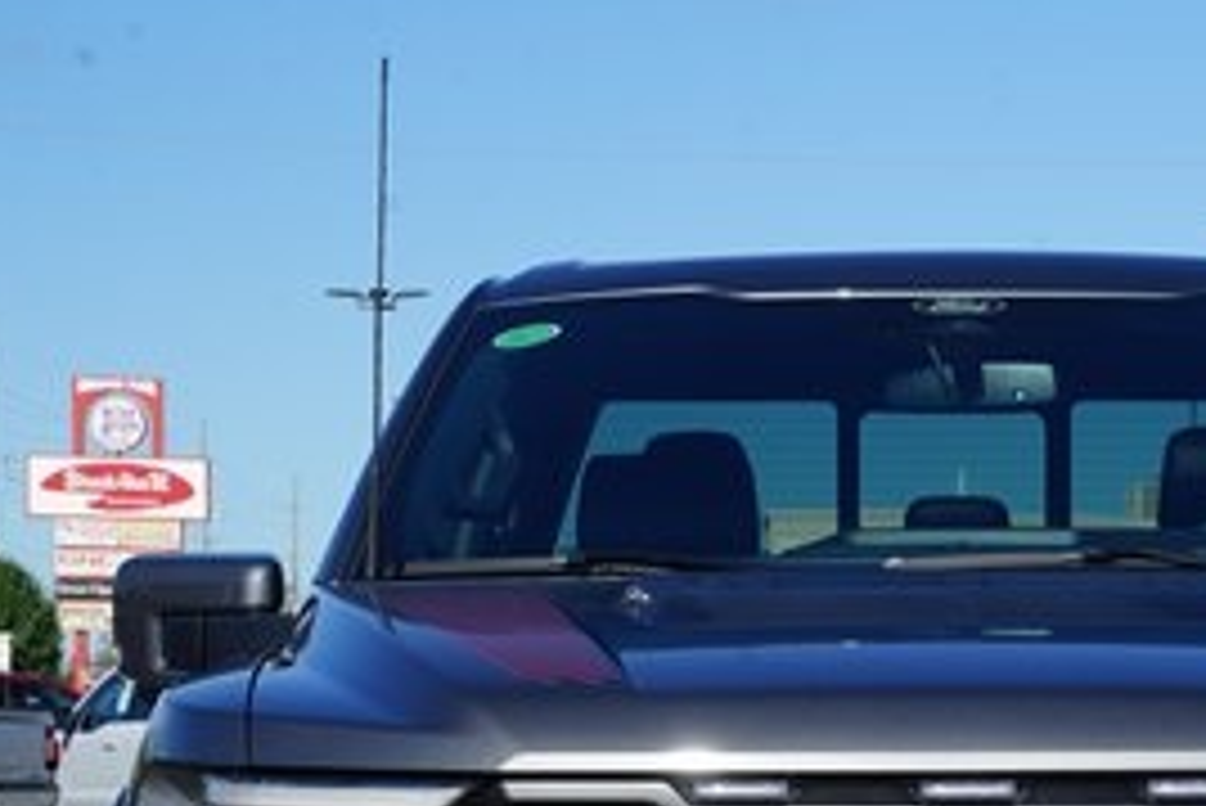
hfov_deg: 12.2
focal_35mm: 167
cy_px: 948
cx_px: 981
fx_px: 5597
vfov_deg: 8.2
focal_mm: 70
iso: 100
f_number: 14
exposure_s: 1/125
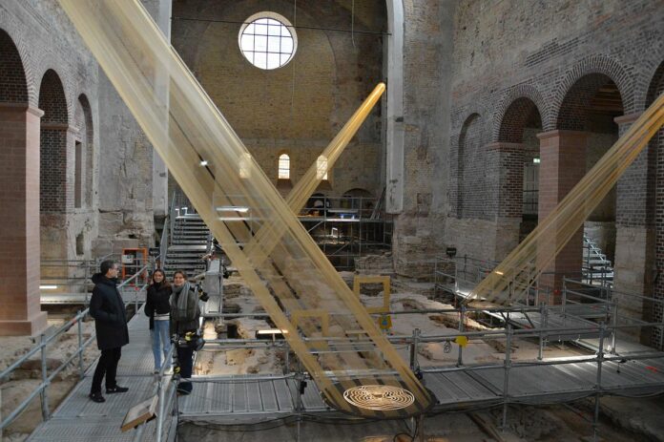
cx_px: 332
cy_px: 221
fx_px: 498
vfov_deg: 47.9
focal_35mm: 27
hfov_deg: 67.4
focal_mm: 18
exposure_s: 1/320
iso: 3200
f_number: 3.5
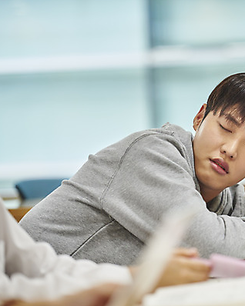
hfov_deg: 7.5
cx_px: 221
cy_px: 153
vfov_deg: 9.4
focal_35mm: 205
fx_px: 1860
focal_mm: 145
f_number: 2.8
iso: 1000
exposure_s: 1/200
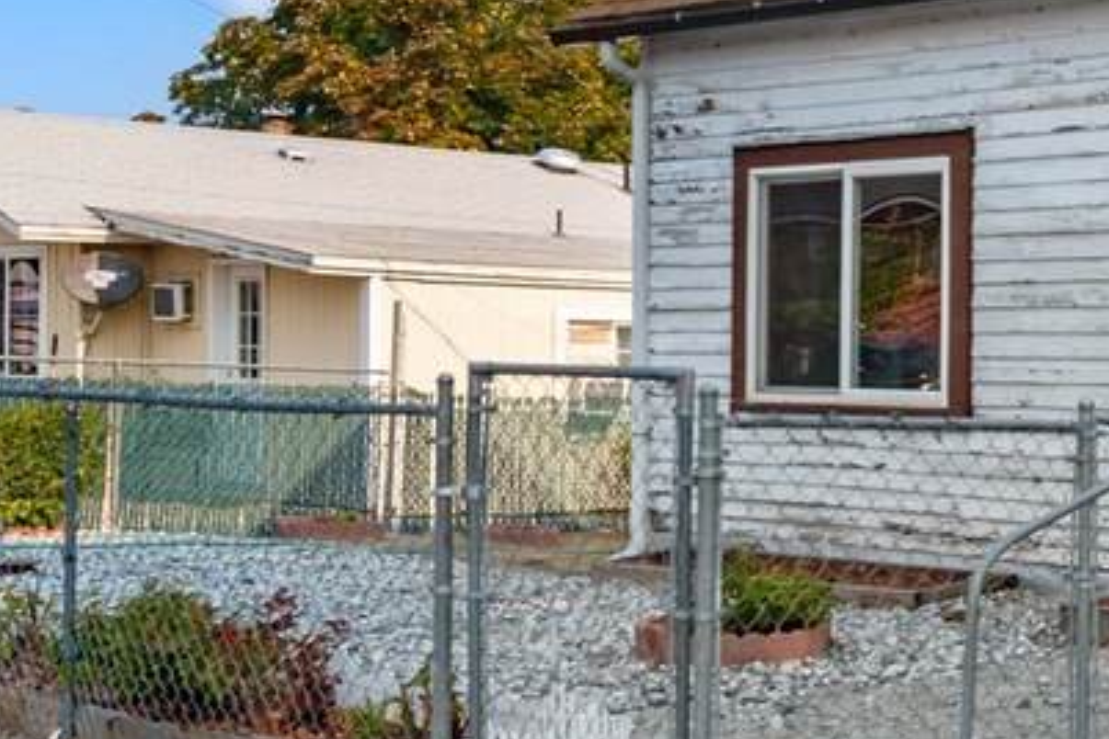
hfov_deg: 25.4
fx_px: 2156
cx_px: 1382
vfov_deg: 19.5
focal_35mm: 70
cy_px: 364
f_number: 8
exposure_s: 1/250
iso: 100
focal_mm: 22
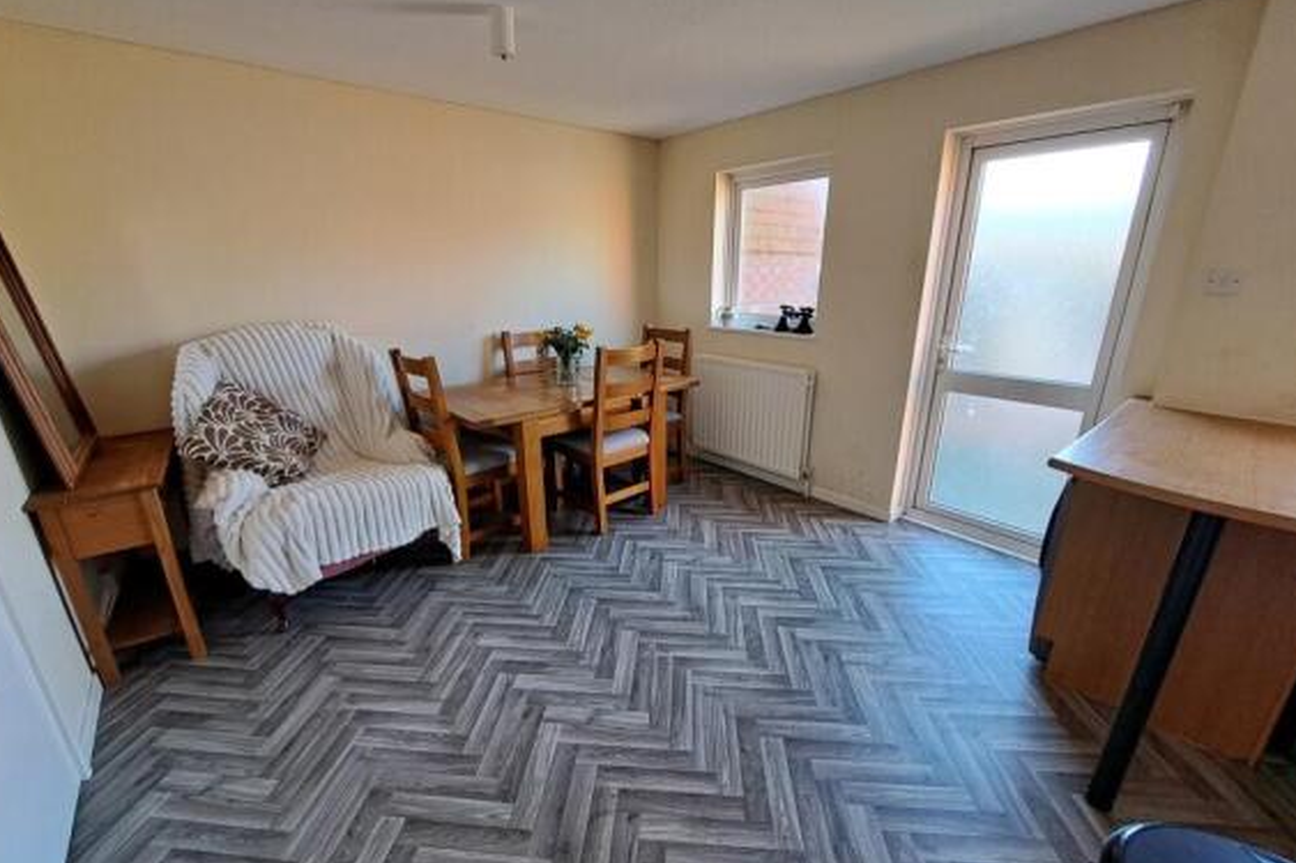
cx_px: 639
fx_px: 504
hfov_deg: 104.3
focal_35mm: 14
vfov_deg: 81.2
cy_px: 436
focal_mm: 1.74
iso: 100
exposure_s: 1/50
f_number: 2.2
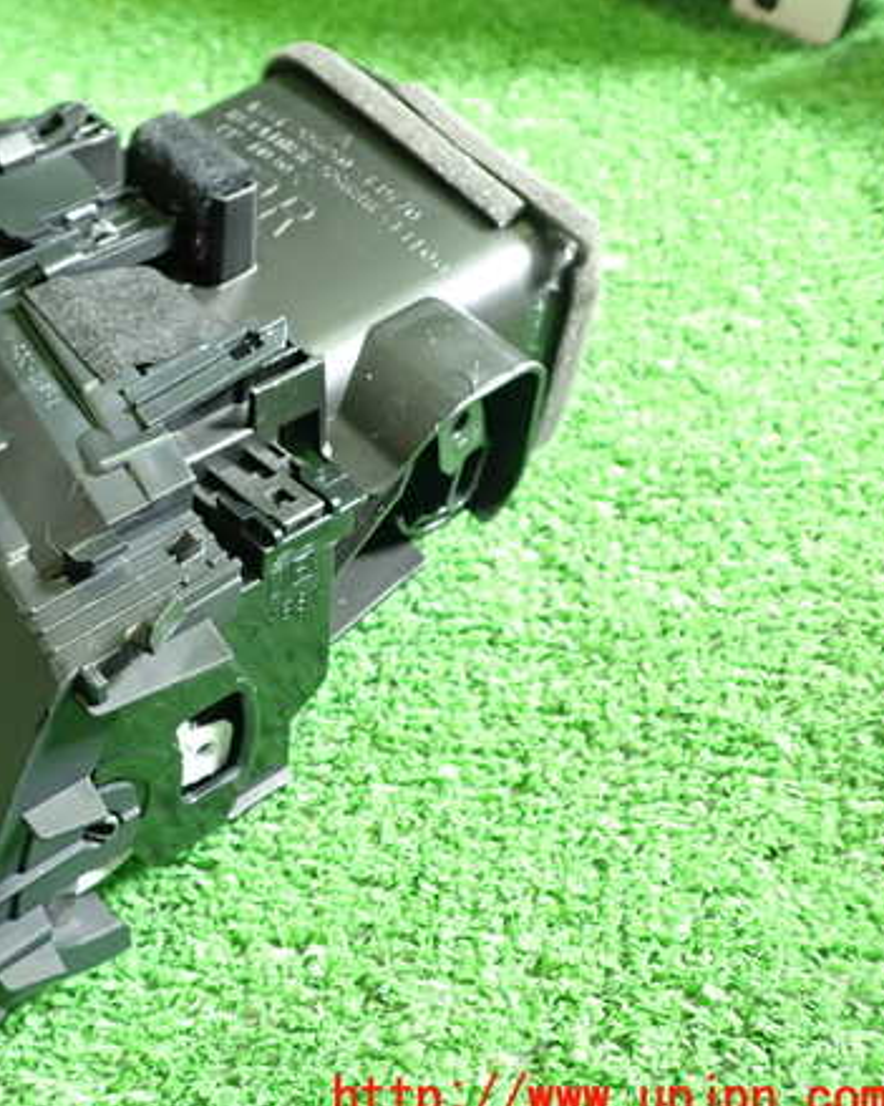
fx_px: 1309
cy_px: 564
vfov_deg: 45.8
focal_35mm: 40
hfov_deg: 35.8
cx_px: 146
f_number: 2.3
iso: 400
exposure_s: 1/30
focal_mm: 5.4
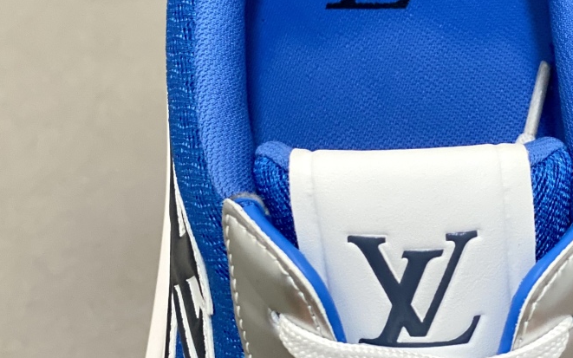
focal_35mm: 120
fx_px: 1874
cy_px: -102
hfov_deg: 17.4
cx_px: 361
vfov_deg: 10.7
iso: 200
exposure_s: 1/100
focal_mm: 6
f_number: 2
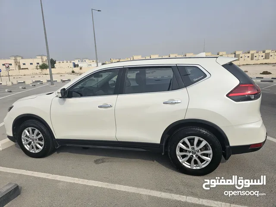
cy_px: 104
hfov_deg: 73.9
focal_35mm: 23
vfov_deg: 58.9
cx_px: 138
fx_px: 183
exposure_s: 1/2246
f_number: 1.7
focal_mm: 6.3
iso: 10
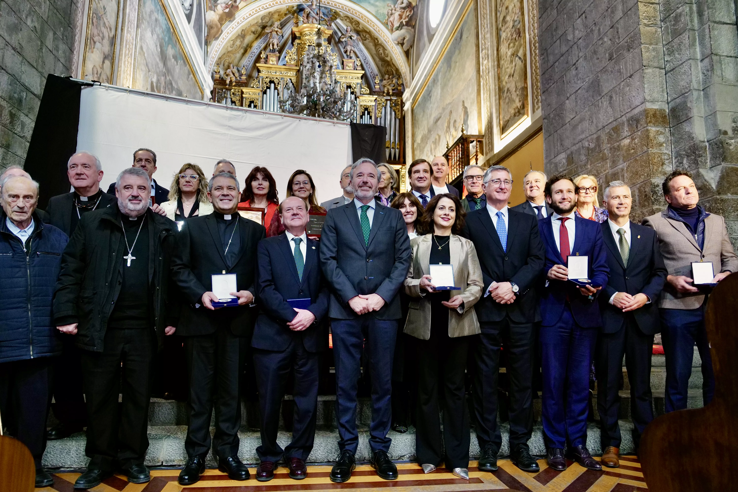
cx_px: 369
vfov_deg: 53.1
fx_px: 492
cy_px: 246
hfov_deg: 73.7
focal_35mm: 24
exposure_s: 1/50
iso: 2500
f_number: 4
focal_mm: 24
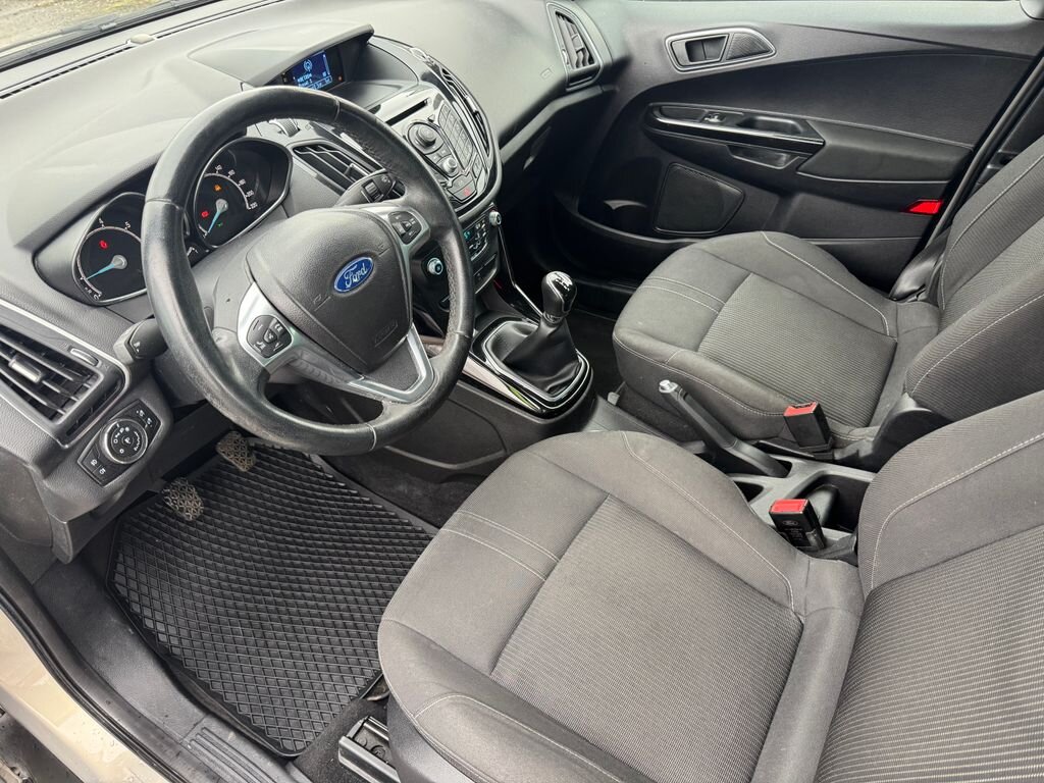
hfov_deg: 71.6
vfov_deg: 56.8
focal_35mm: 24
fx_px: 724
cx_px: 522
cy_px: 392
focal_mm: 6.76
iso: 320
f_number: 1.78
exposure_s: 1/60
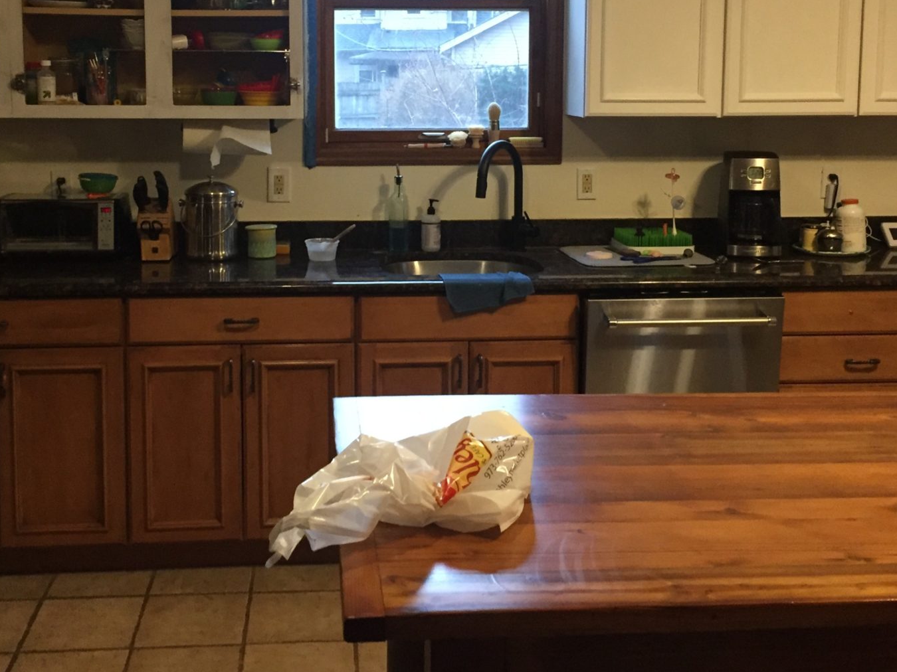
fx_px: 1140
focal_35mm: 44
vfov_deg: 32.4
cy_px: 189
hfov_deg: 42.9
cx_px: 399
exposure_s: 1/30
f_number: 2.2
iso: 200
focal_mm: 4.15
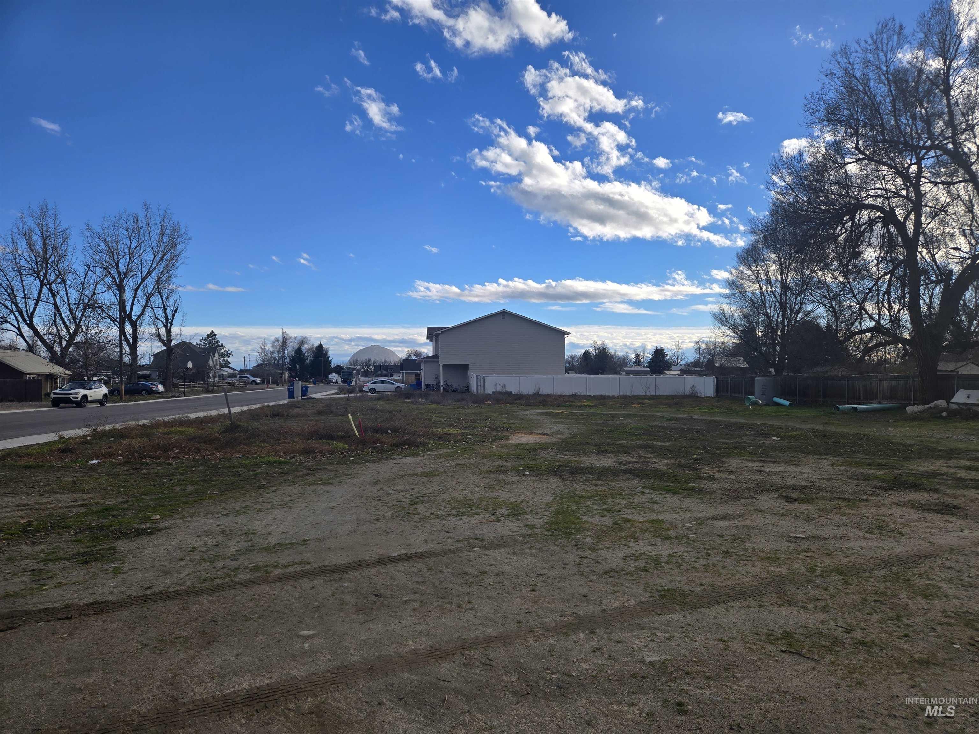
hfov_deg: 73.9
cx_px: 490
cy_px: 367
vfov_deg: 58.9
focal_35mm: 23
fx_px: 650
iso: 25
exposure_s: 1/1418
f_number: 1.8
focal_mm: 5.4
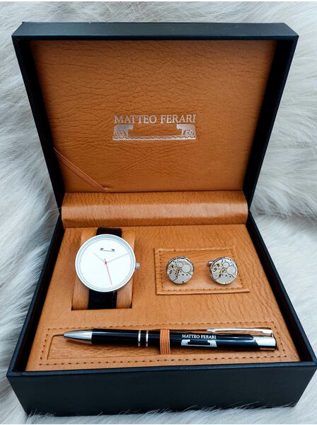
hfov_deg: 52.9
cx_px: 158
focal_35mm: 26
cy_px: 212
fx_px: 318
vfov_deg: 67.4
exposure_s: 1/367
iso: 50
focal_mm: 5.4
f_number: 1.8
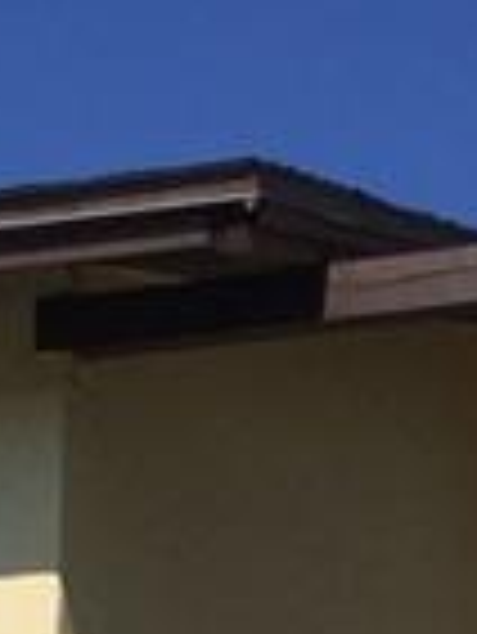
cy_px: 1281
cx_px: 432
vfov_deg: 11.3
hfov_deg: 9.4
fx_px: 2899
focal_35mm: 158
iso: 32
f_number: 2.2
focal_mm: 4.15
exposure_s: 1/4405
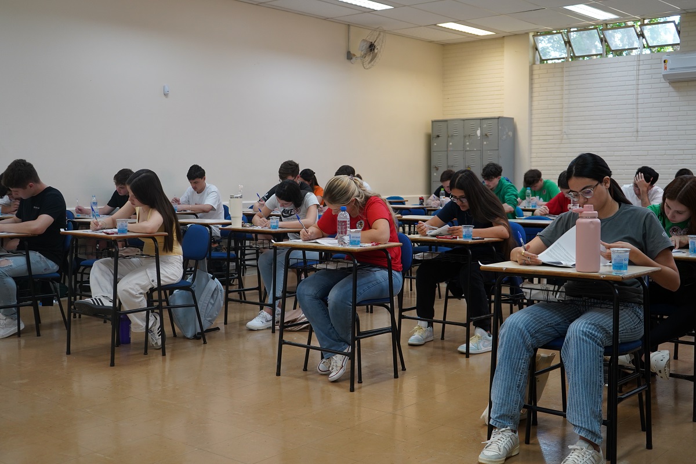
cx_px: 348
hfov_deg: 47.4
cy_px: 232
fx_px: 793
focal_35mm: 41
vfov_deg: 32.6
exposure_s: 1/160
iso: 1250
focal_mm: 41
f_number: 4.5
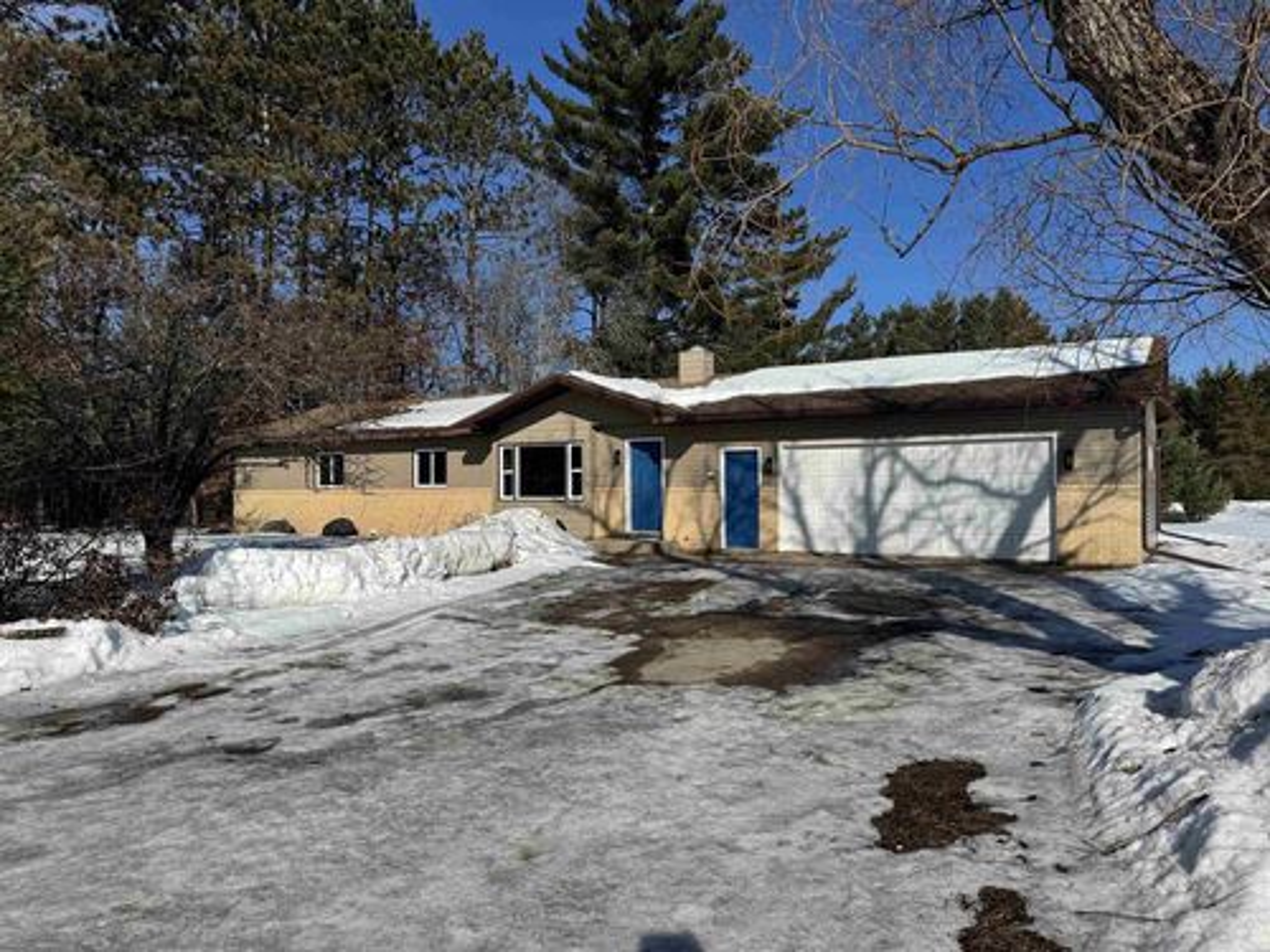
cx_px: 635
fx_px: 881
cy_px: 476
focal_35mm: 24
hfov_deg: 71.6
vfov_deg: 56.8
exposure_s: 1/9009
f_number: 1.78
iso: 80
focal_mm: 6.76
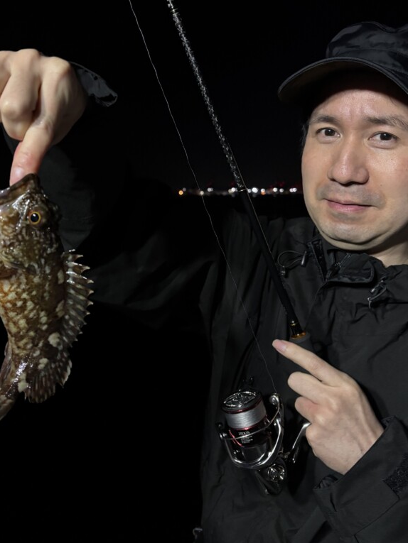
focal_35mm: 34
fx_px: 534
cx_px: 186
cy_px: 224
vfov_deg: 53.7
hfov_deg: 41.8
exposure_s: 1/60
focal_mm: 5.96
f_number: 1.6
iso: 400
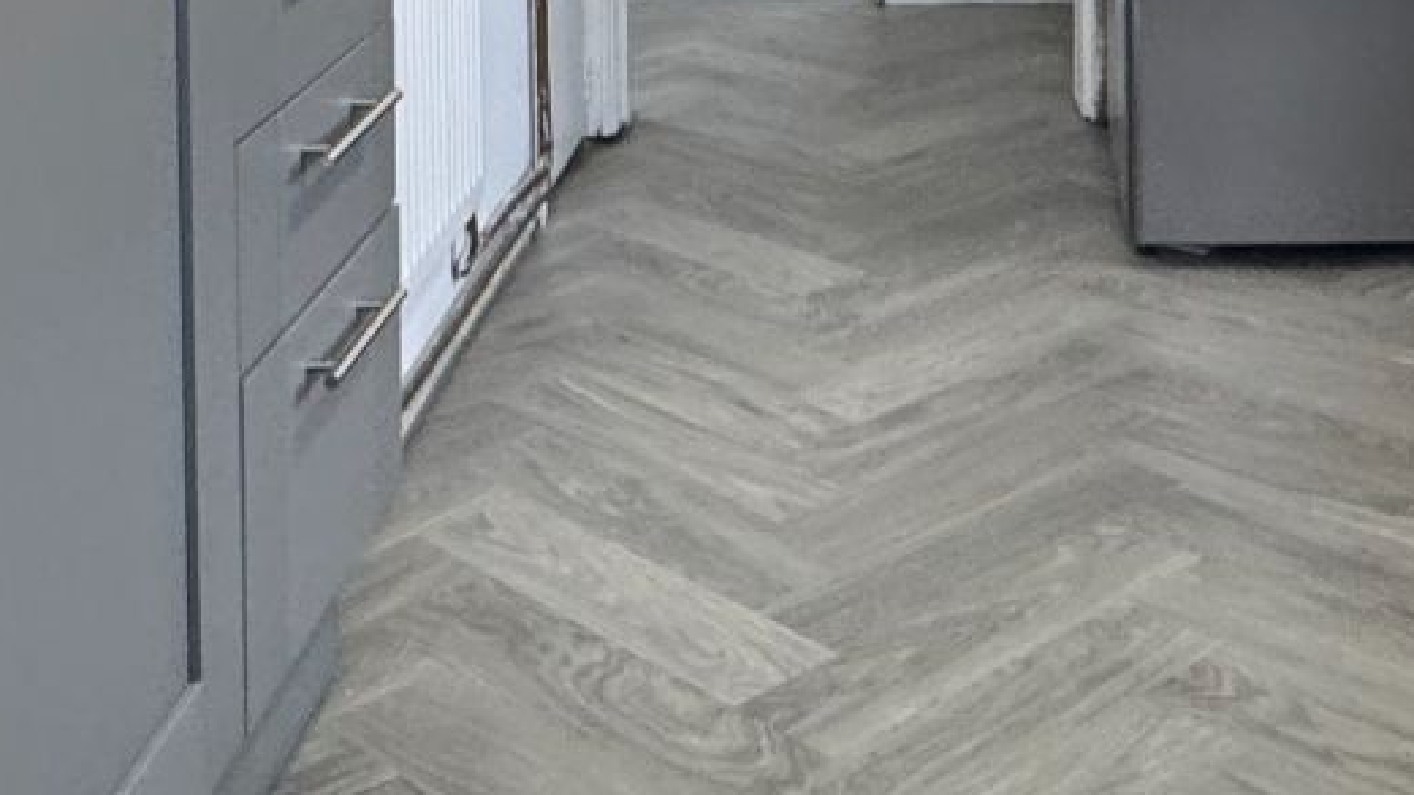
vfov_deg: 18.0
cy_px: -377
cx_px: 1015
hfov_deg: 34.3
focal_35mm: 60
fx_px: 2250
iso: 320
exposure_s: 1/87
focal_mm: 2.22
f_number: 2.2
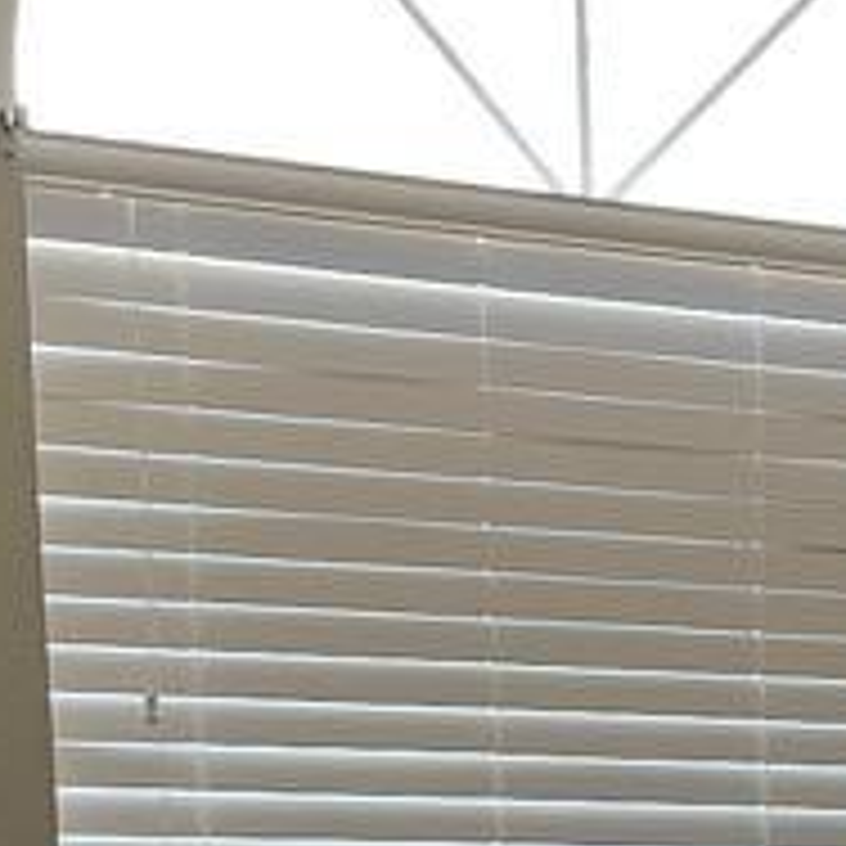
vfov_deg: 12.8
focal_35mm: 125
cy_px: 1494
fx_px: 3456
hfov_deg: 13.2
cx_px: 1269
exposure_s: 1/60
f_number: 1.6
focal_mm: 5.1
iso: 160
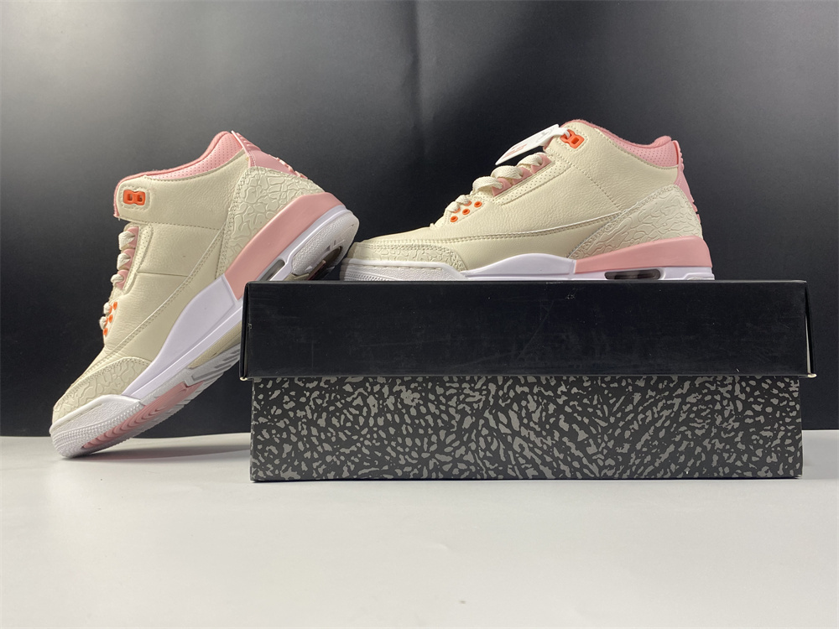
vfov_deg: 53.1
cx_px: 420
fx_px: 630
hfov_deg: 67.3
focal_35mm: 26
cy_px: 314
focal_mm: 4.25
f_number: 1.8
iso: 80
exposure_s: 1/100
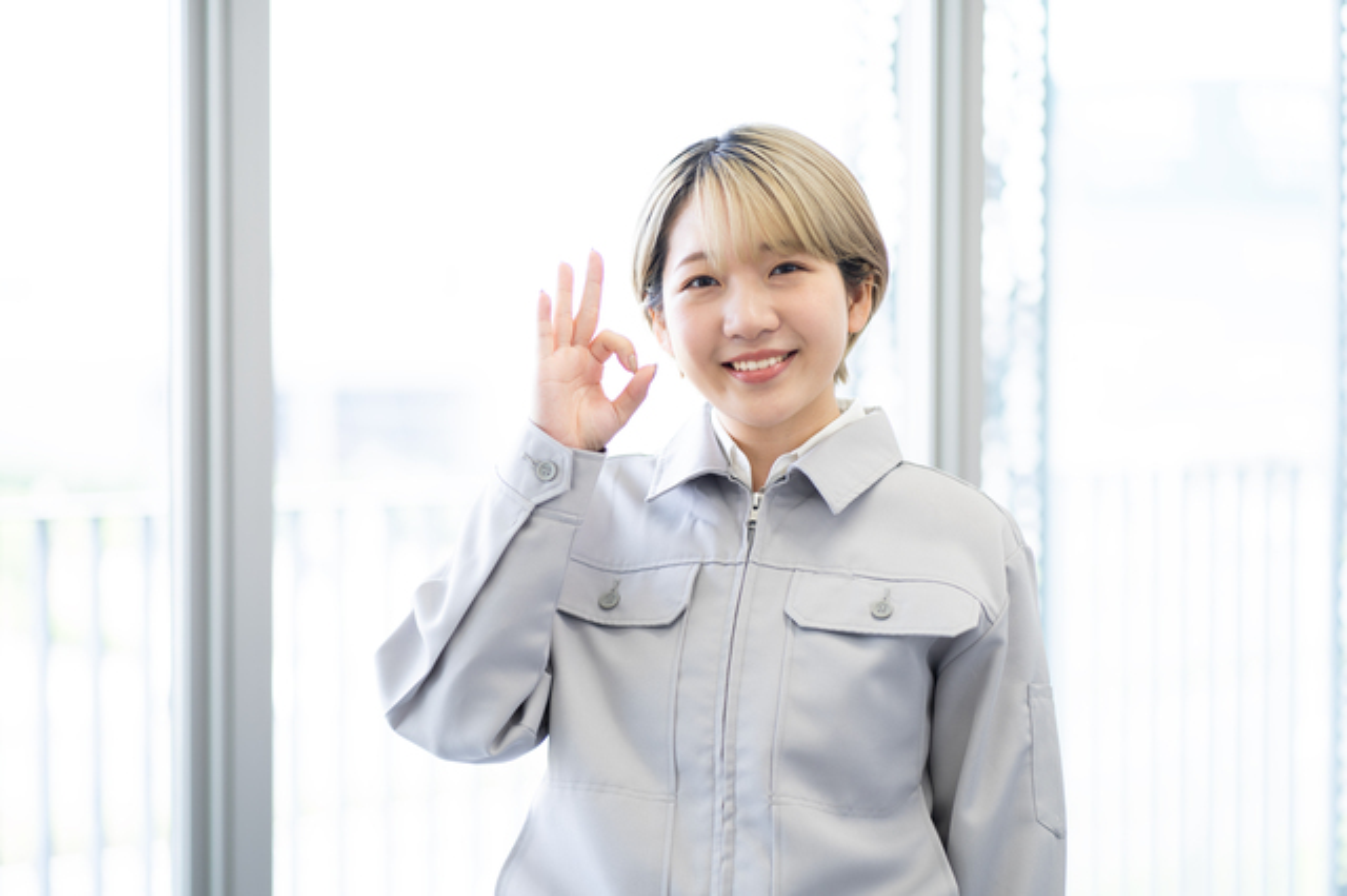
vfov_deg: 16.1
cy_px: 448
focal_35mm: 85
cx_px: 674
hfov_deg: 23.9
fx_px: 3179
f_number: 2
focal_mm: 85
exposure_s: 1/160
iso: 100
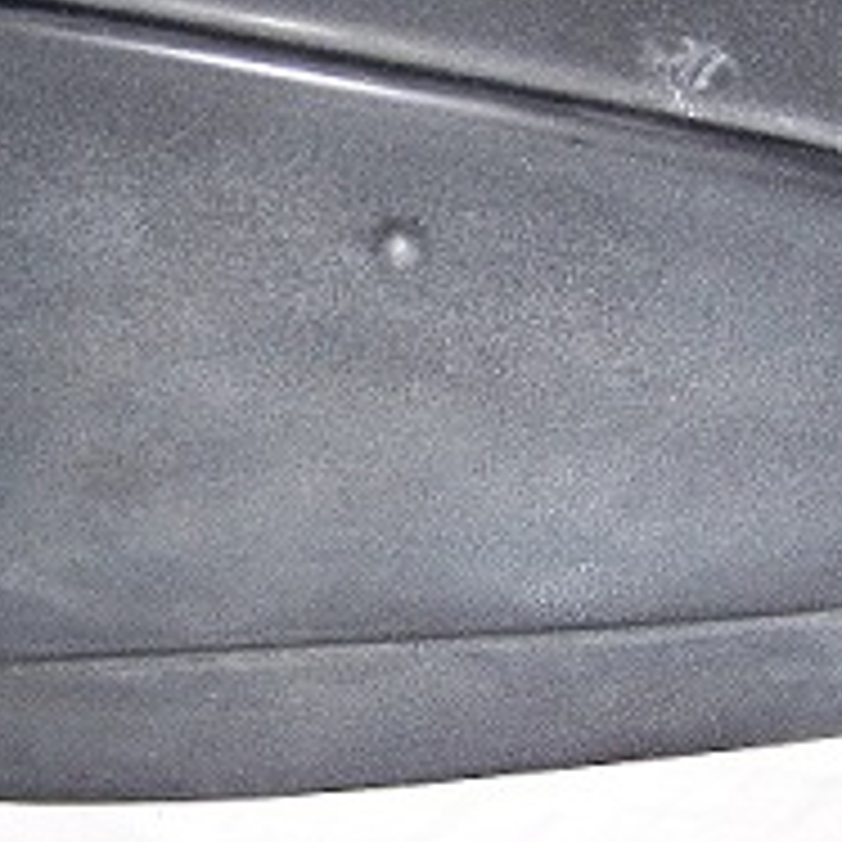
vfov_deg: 25.0
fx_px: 1899
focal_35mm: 69
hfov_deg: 25.0
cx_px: 405
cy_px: 333
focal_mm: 6.3
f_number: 2.8
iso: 160
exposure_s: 1/60
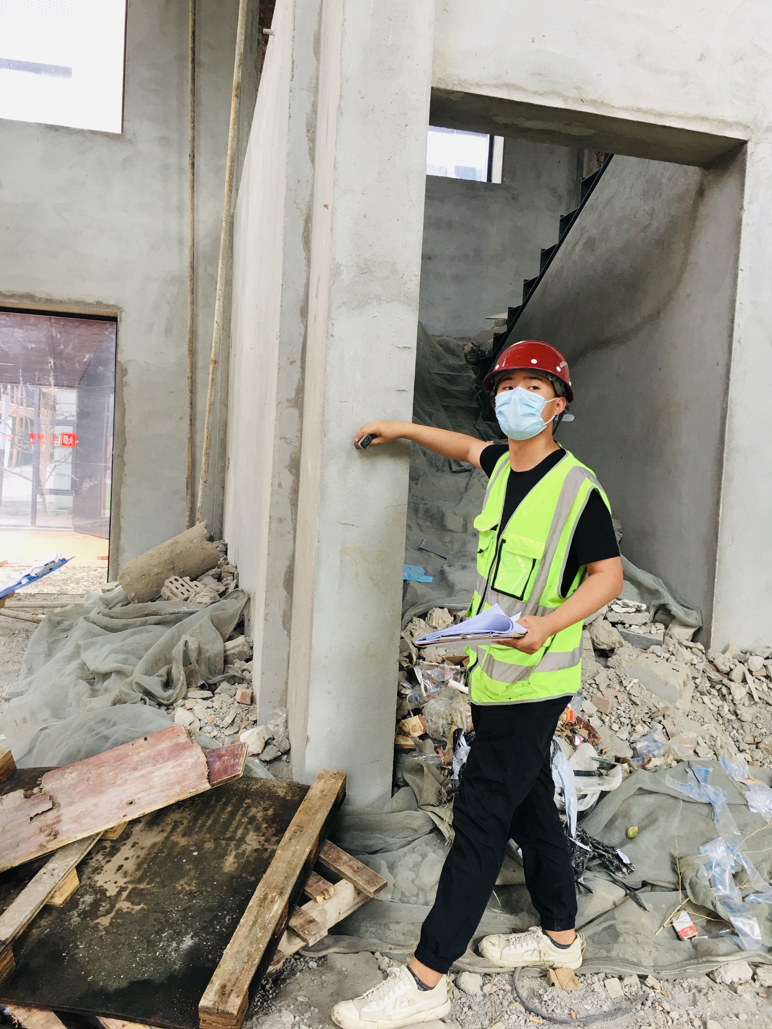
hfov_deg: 48.2
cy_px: 514
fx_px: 862
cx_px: 386
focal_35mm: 29
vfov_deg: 61.7
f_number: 2.2
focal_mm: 4.15
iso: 32
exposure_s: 1/17
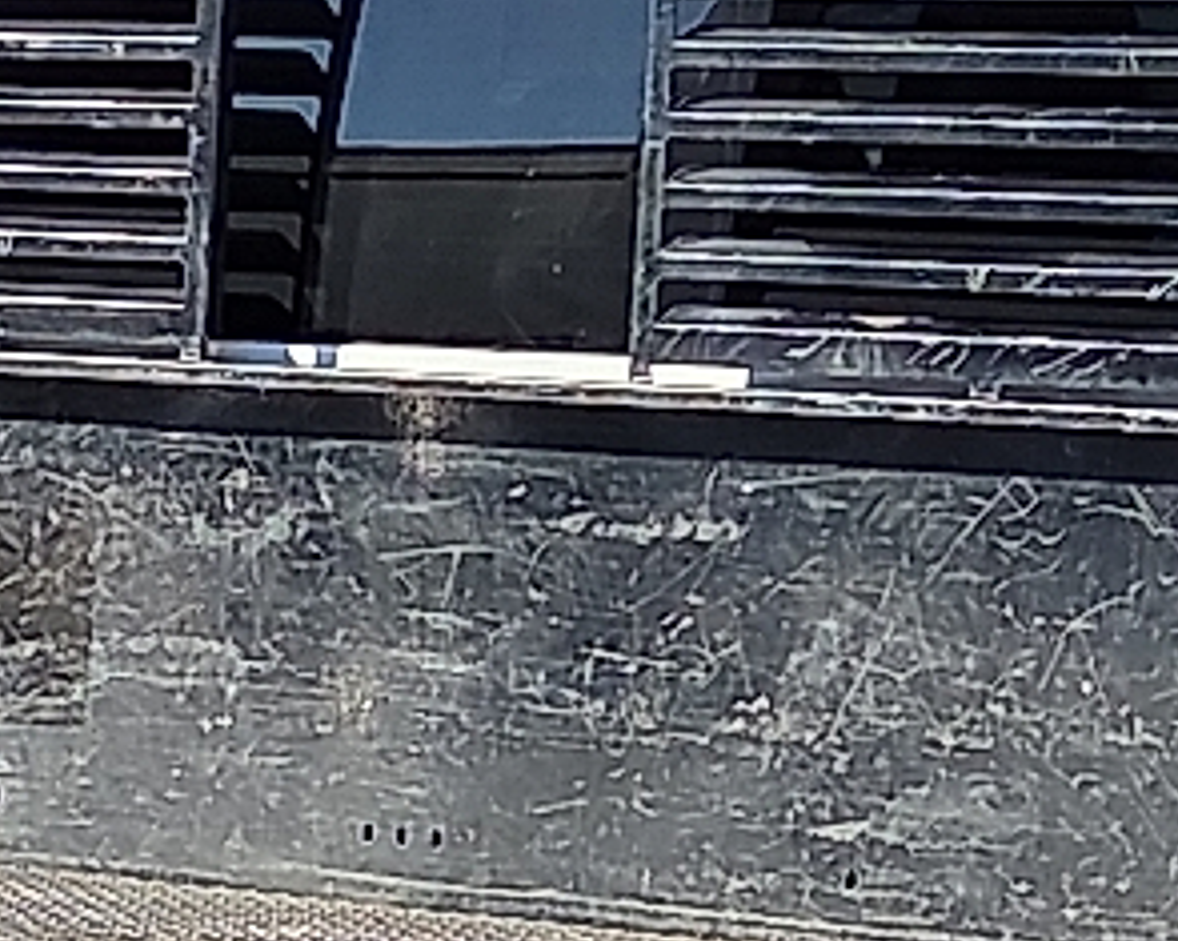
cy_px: 1169
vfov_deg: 8.2
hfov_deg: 10.3
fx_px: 6483
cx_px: -132
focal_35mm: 186
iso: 25
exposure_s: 1/1667
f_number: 1.8
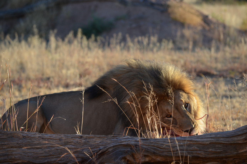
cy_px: 82
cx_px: 124
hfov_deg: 8.3
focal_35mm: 248
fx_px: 1695
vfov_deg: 5.5
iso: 360
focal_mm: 165
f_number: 5.6
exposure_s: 1/500
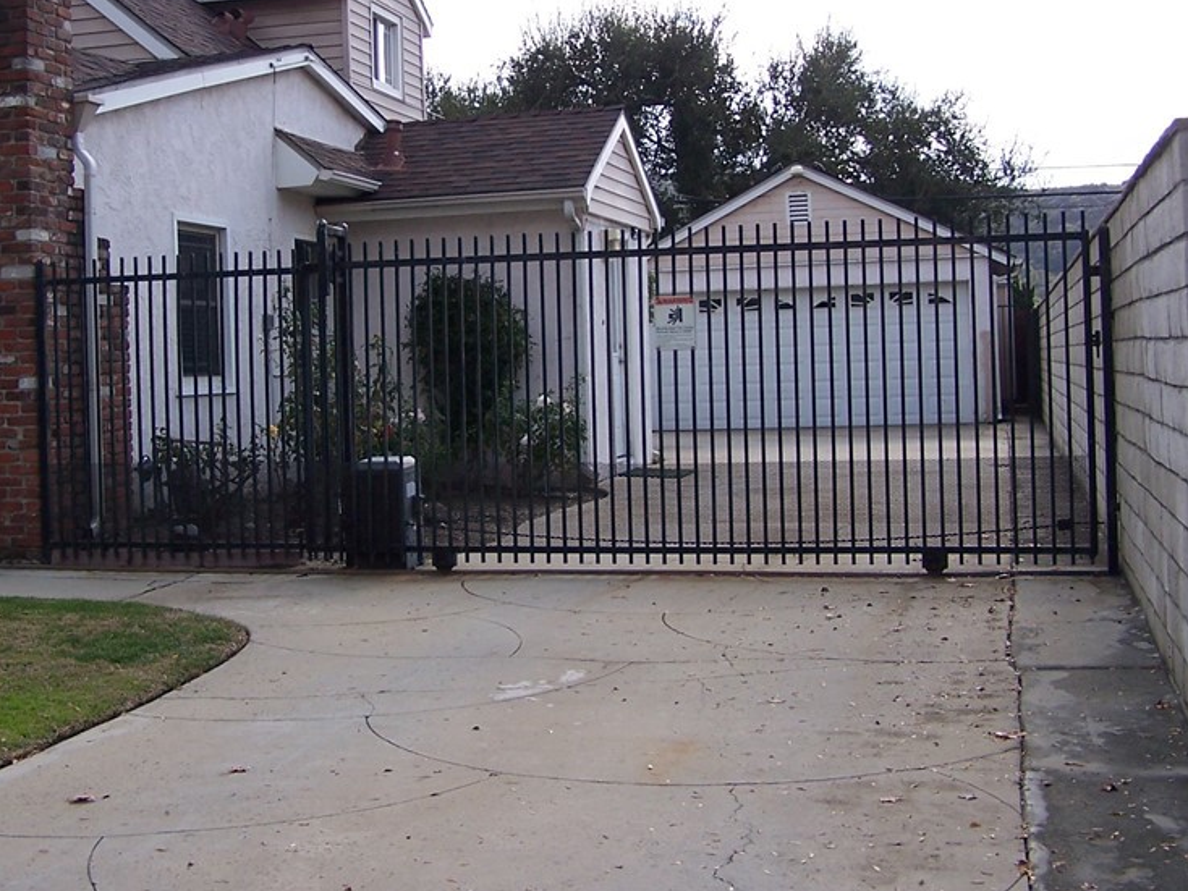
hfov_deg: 36.1
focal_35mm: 53
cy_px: 322
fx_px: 1820
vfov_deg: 27.4
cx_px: 490
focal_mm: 6.3
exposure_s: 1/750
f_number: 2.8
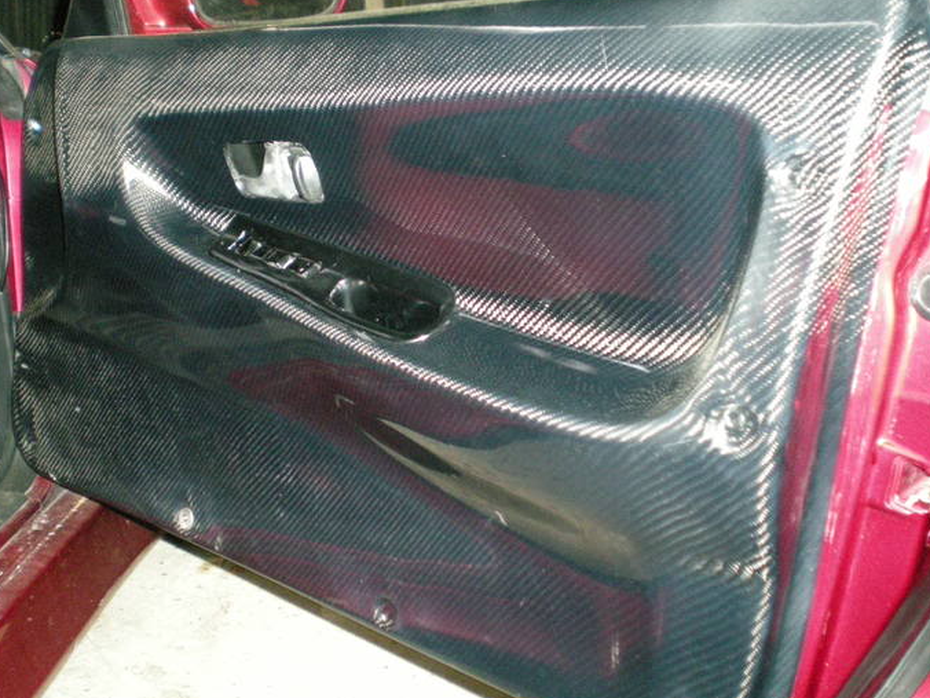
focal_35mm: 45
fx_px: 1209
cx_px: 399
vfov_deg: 32.2
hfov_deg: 42.0
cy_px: 339
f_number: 3.1
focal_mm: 6.3
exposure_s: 1/60
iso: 542
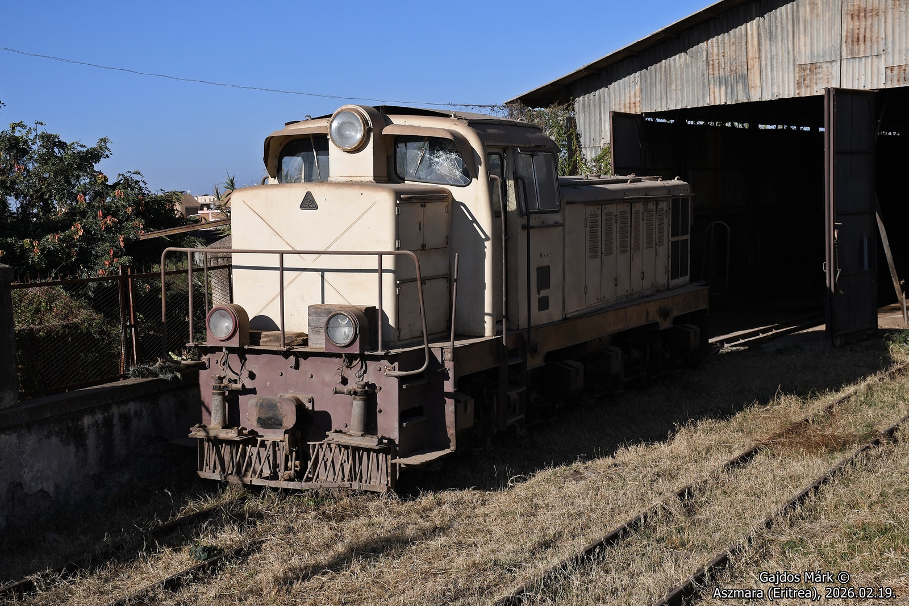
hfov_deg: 33.4
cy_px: 303
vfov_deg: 22.6
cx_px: 454
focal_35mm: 60
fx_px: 1515
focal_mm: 40
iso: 200
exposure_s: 1/1000
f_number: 8
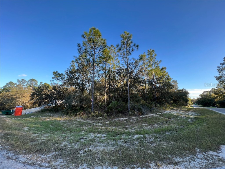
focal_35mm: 13
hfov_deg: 106.2
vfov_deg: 89.9
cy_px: 84
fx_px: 84
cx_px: 112
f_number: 1.8
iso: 32
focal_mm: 1.57
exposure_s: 1/220
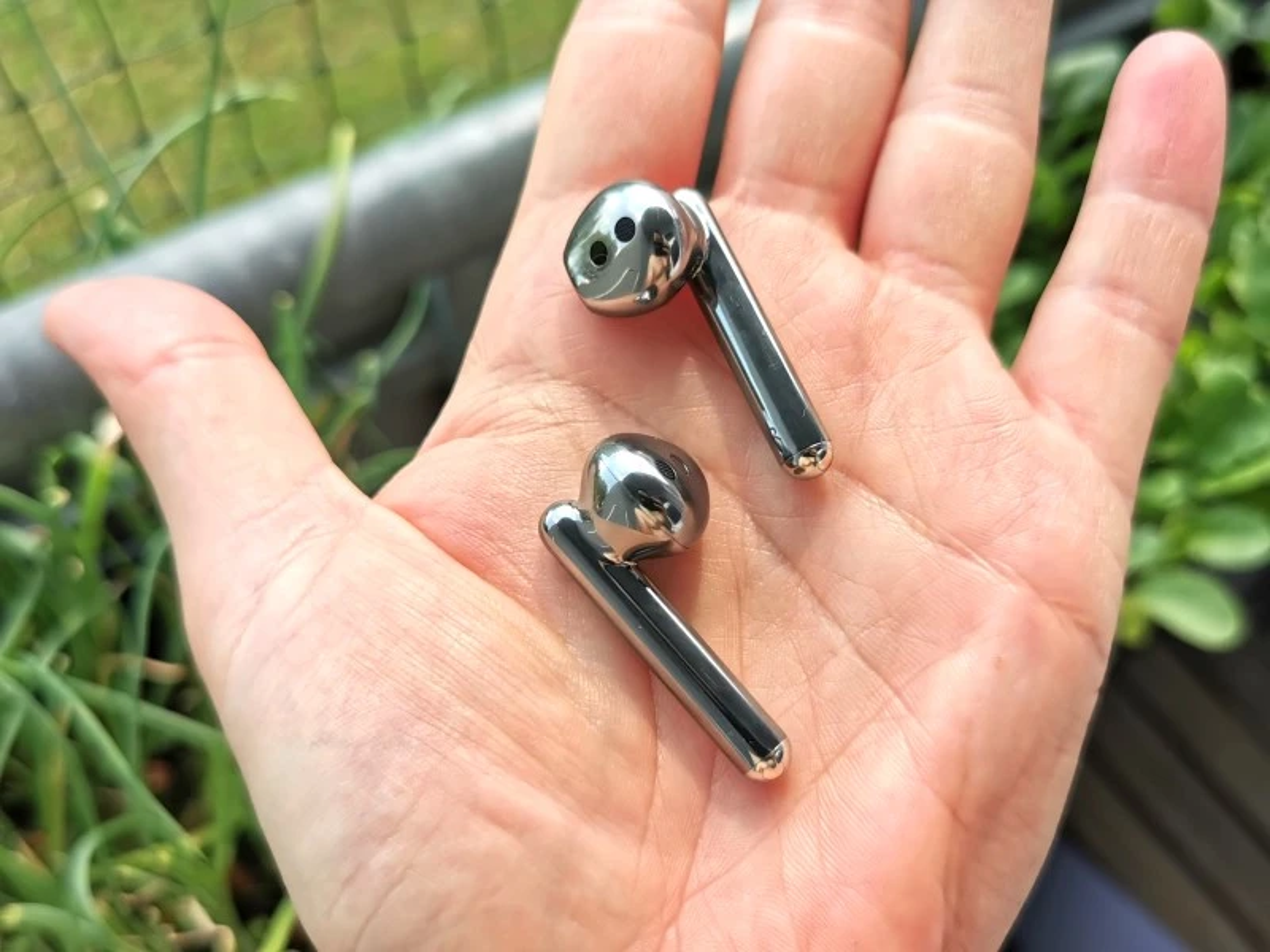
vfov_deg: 39.7
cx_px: 635
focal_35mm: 36
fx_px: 1321
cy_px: 476
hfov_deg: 51.4
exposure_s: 1/1168
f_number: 1.6
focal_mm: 5.56
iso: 50
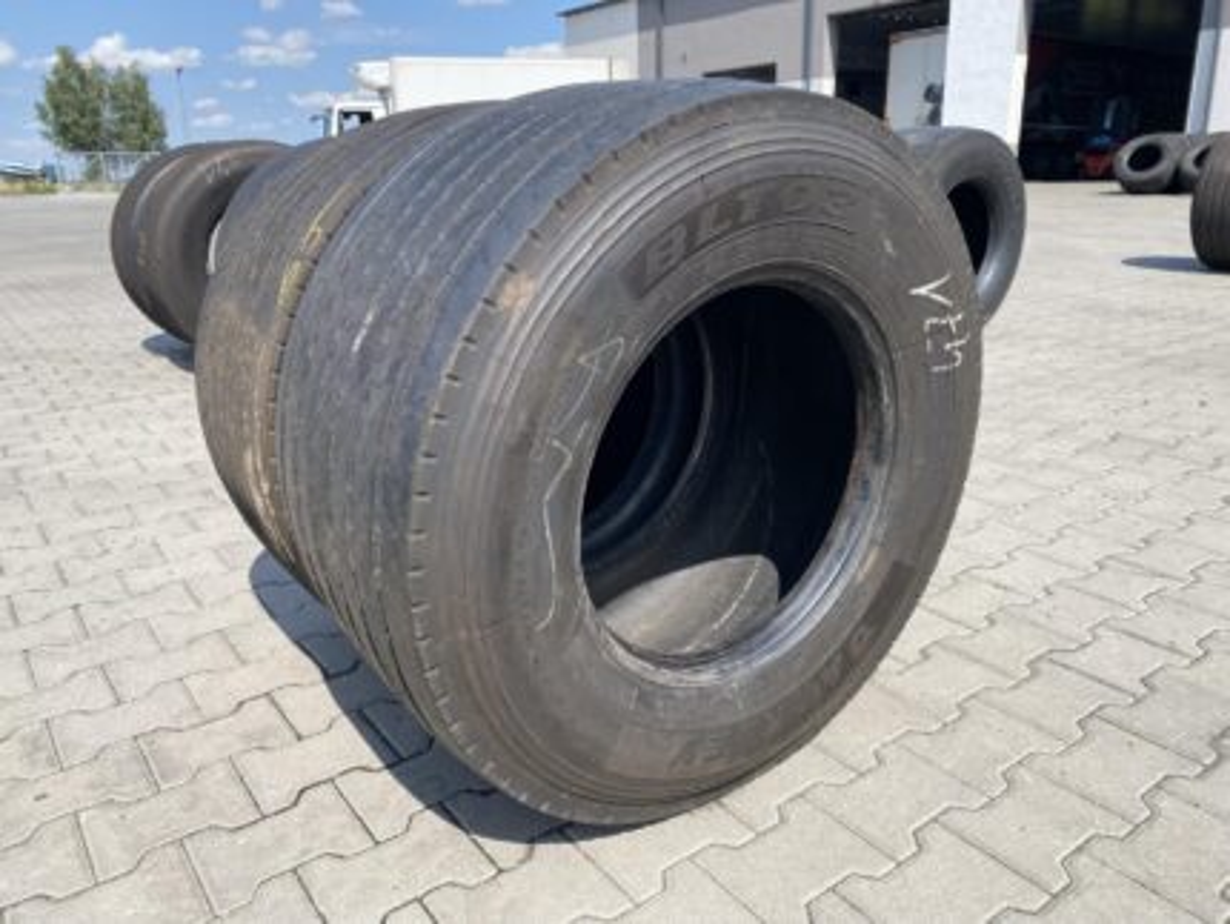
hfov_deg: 67.3
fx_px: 924
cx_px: 615
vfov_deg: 53.1
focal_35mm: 26
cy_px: 462
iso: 32
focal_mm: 4.25
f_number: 1.8
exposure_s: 1/1727
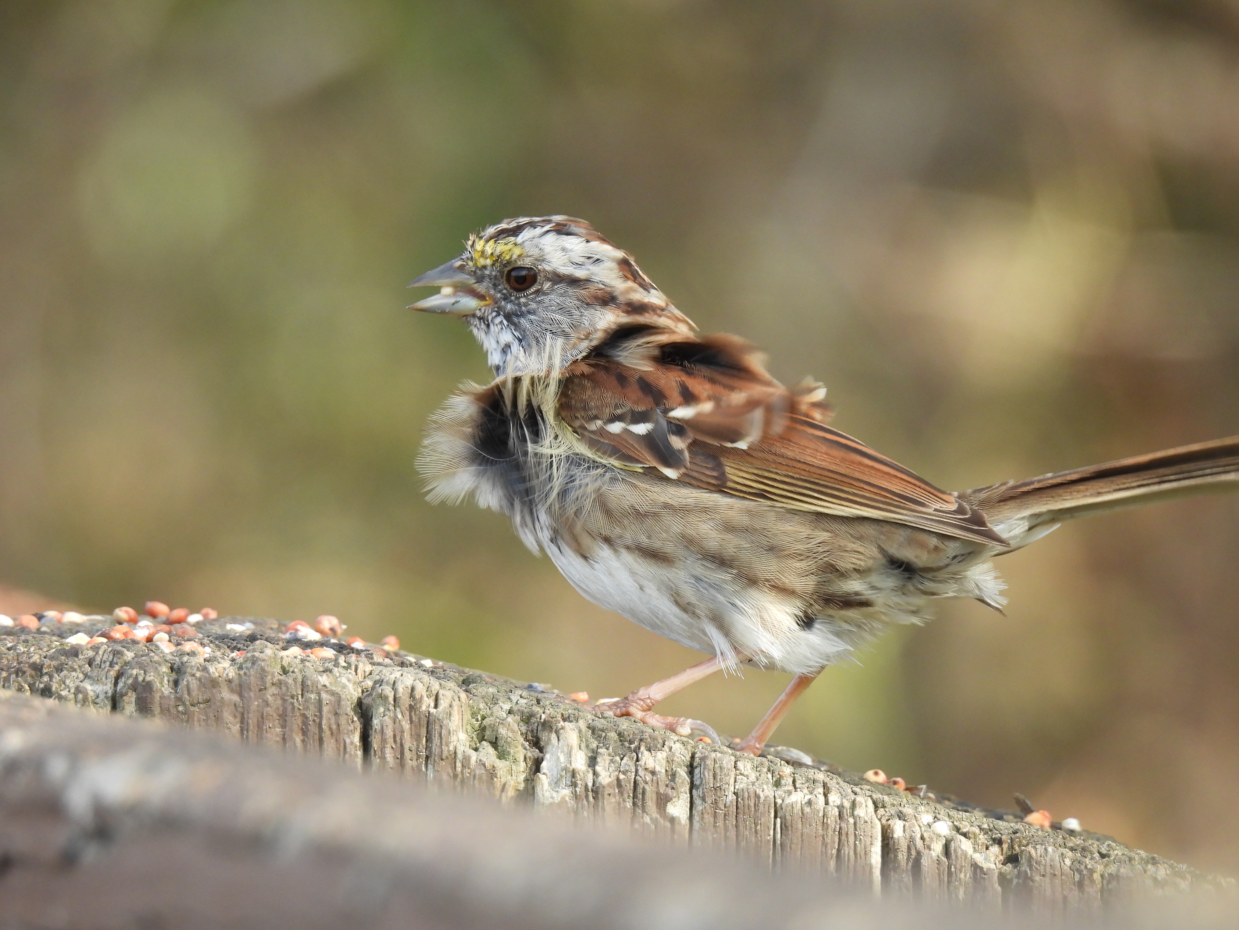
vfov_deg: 1.5
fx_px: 35793
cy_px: 465
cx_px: 620
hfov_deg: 2.0
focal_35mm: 1000
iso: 320
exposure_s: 1/250
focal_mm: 178
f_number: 5.6
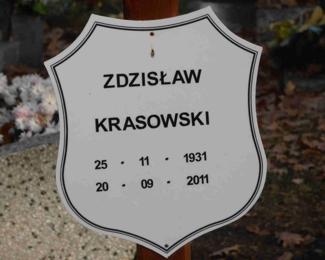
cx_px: 168
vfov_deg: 7.4
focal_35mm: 208
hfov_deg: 9.3
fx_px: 2001
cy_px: 129
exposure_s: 1/250
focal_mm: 35.05
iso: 80
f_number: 5.8
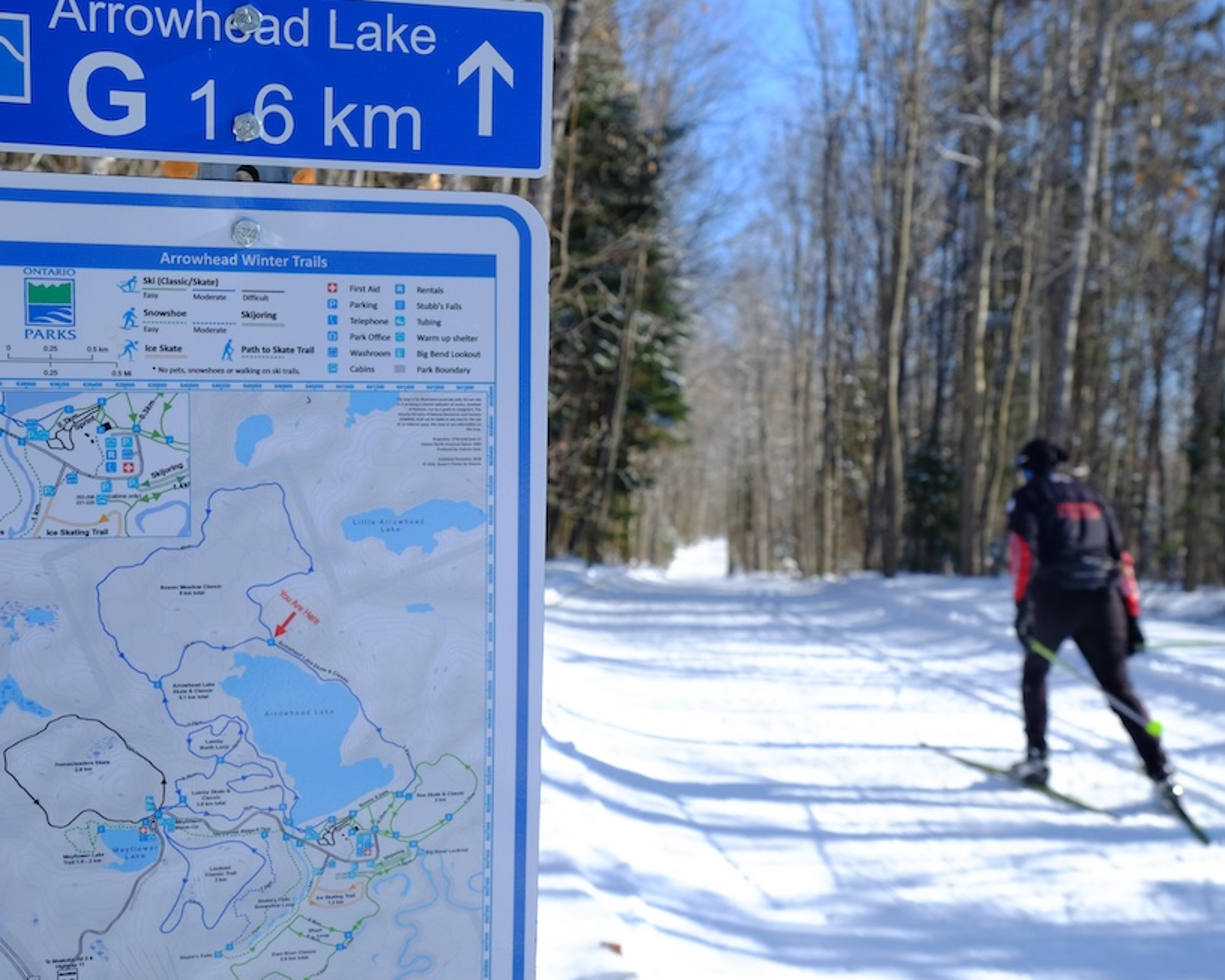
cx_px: 619
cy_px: 481
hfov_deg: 40.3
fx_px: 1668
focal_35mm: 46
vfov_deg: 32.8
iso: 200
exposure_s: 1/250
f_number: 6.4
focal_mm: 26.5
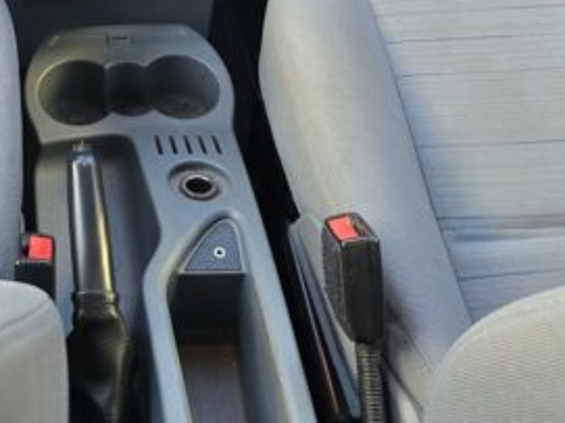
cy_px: -173
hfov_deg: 27.6
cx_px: 69
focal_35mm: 68
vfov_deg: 19.4
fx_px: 1109
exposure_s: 1/100
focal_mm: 6.3
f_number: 1.7
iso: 320
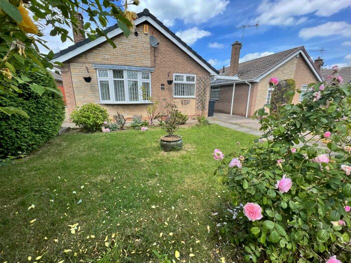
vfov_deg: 89.9
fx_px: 132
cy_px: 132
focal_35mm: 13
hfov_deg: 106.2
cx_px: 176
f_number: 1.8
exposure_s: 1/645
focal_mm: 1.57
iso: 32
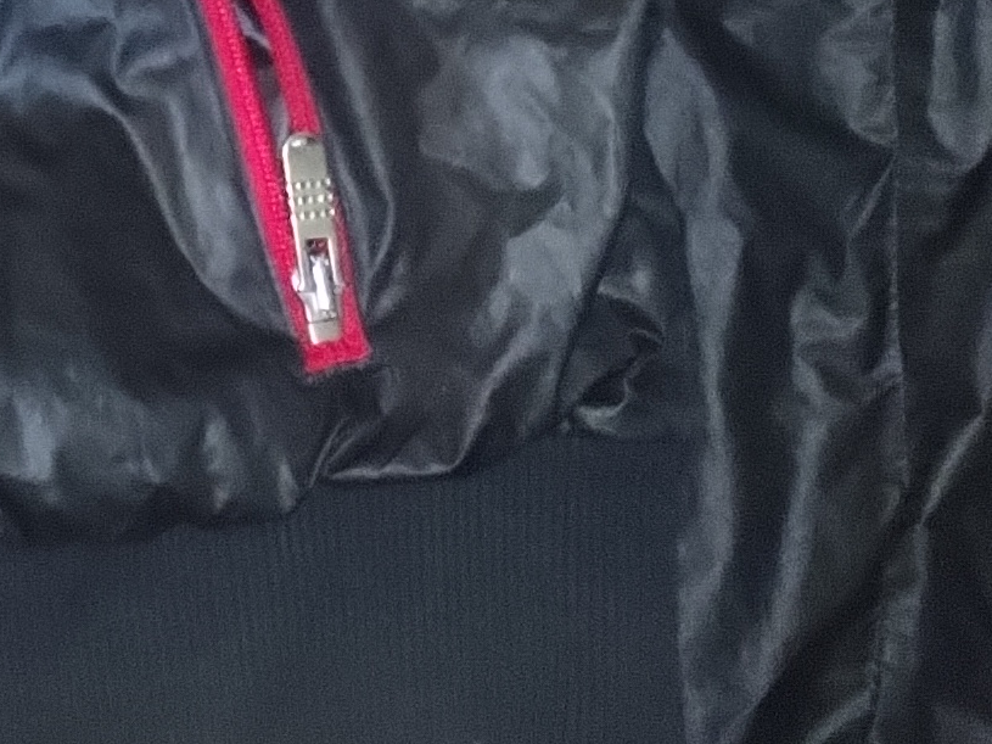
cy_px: -879
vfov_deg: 9.3
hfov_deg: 12.7
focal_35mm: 147
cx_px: -542
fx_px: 4212
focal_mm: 4.75
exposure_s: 1/16.7
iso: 2830
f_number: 1.8
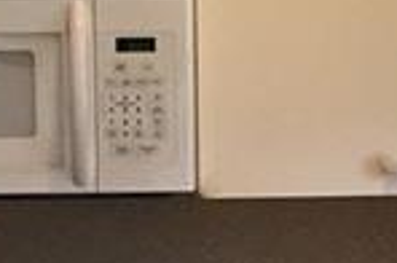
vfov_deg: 5.4
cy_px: 601
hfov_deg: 8.4
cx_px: 185
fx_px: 2696
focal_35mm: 245
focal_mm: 4.15
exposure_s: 1/30
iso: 32
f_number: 2.2
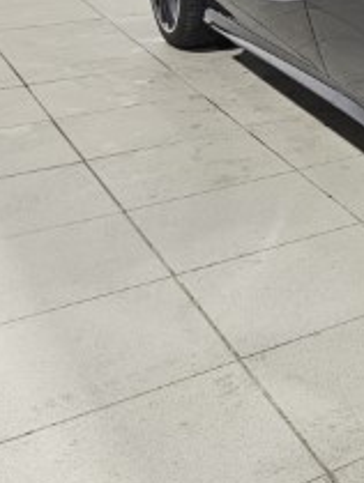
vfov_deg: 26.5
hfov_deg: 16.4
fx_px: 979
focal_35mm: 70
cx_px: 719
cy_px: 16
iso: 200
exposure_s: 1/100
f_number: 1.7
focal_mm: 6.3
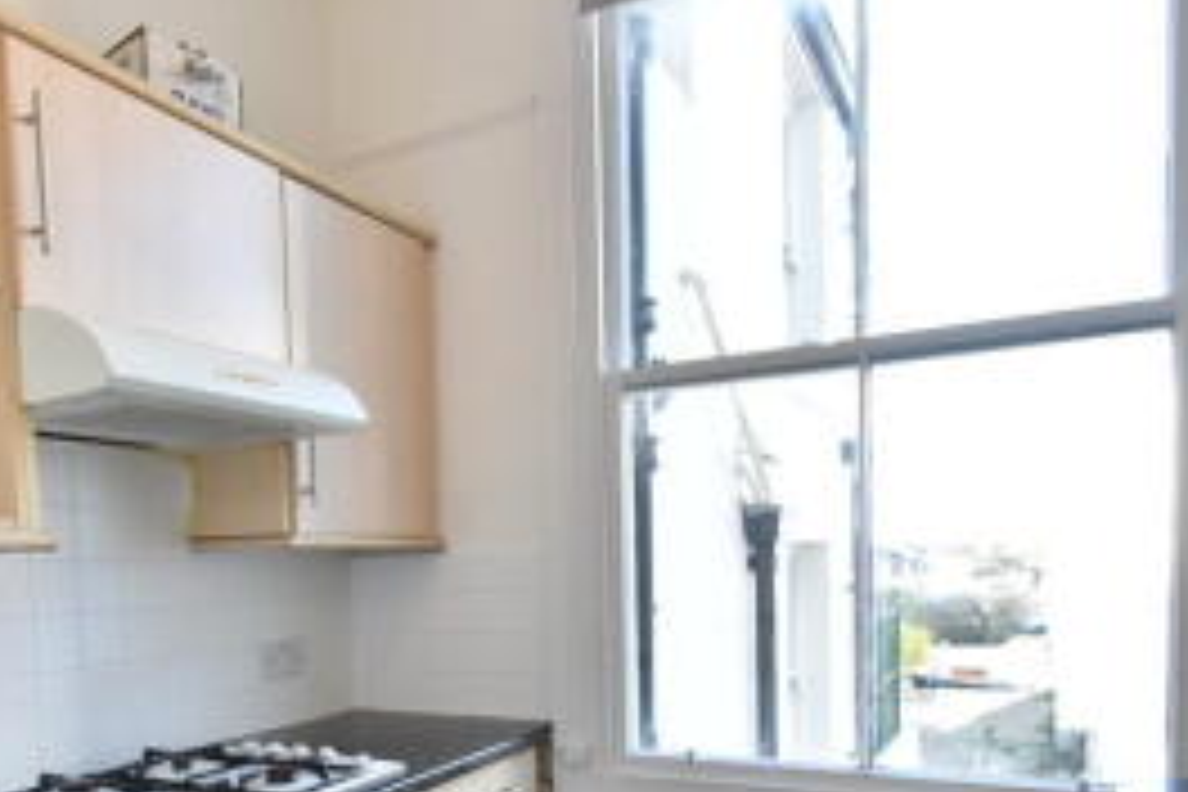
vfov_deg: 46.3
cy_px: 592
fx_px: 891
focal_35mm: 27
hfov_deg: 66.4
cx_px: 450
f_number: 4.5
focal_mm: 10
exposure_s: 1/80
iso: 500
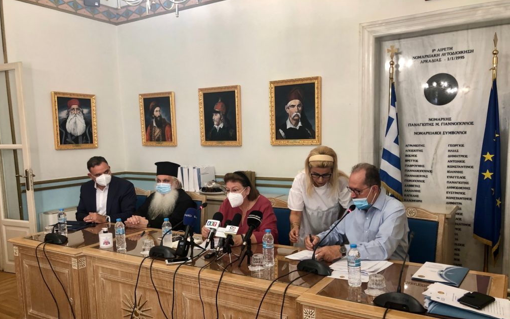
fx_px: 417
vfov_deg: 41.6
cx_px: 253
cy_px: 192
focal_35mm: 30
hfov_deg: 62.9
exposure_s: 1/17
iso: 40
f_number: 1.8
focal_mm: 4
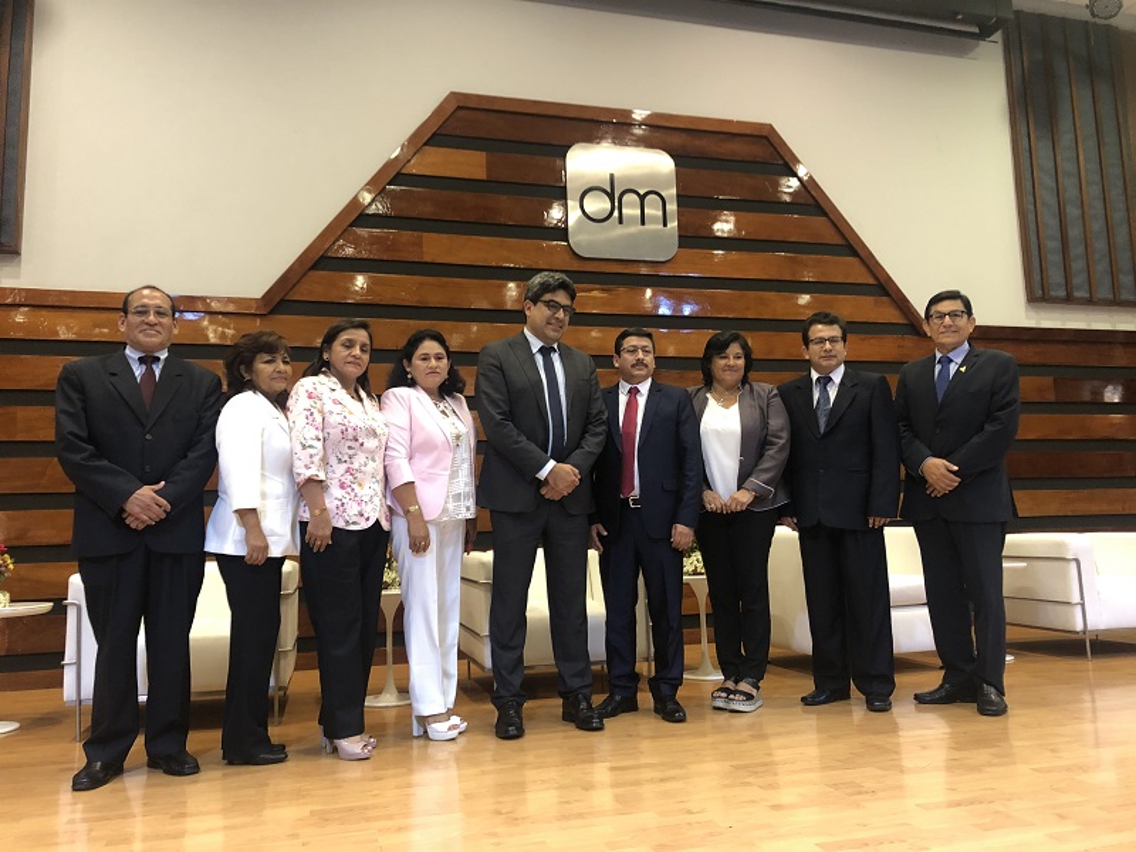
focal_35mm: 28
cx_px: 568
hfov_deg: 63.4
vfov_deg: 49.7
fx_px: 919
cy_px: 426
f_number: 1.8
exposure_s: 1/15
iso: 80
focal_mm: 3.99
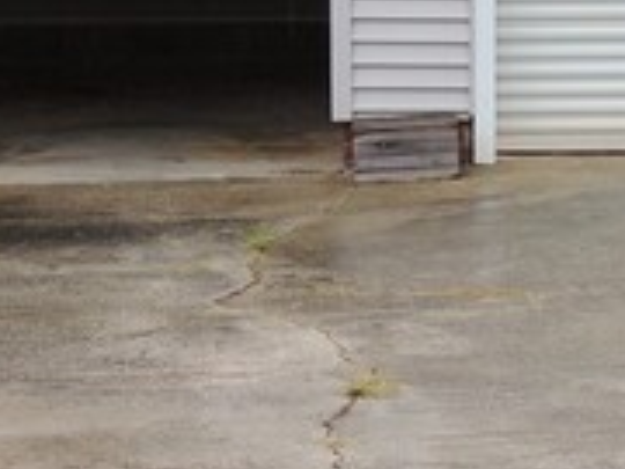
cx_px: 413
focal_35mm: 153
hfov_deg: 12.9
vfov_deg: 9.6
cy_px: -63
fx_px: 2762
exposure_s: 1/200
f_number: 3.4
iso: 100
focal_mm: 7.6
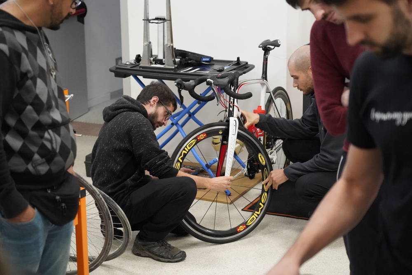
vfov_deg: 18.7
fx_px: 836
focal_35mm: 73
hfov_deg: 27.7
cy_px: 138
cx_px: 206
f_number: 4
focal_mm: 73
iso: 12800
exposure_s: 1/640
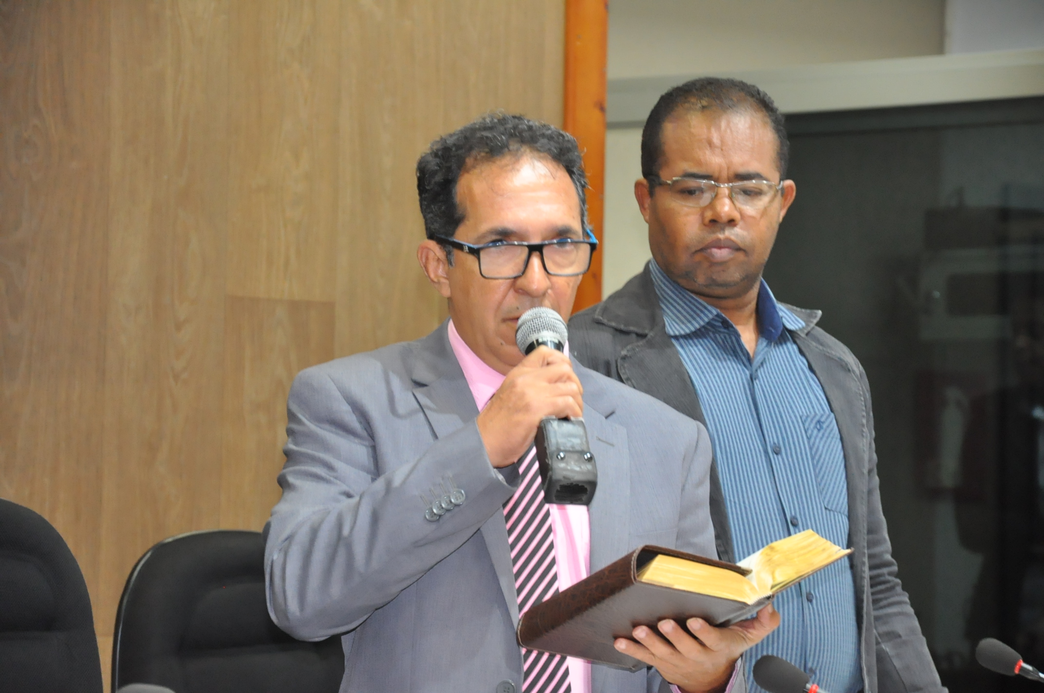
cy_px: 346
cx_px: 522
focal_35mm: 158
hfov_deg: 13.1
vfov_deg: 8.7
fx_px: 4562
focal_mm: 105
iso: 2000
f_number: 5.6
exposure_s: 1/60
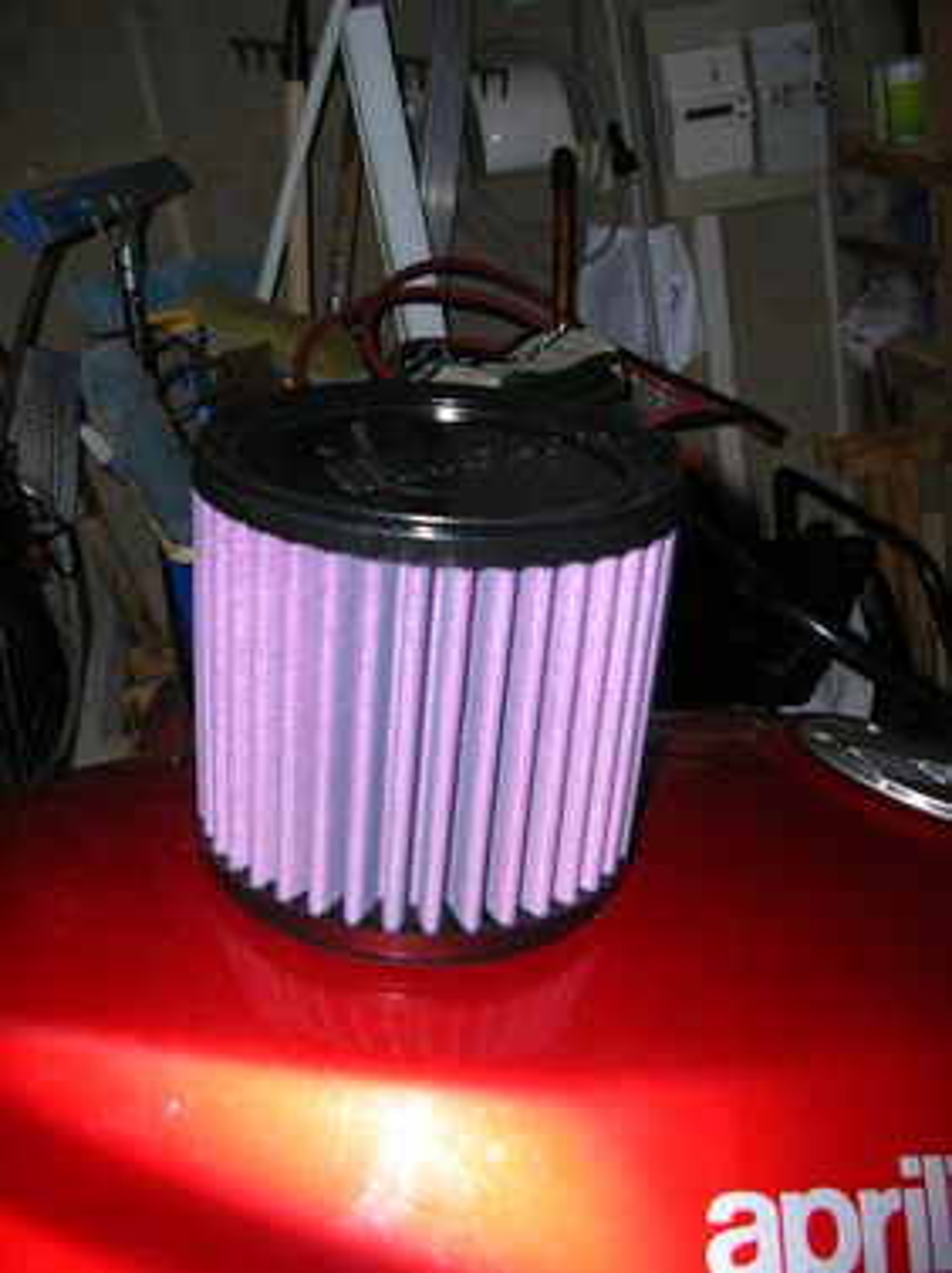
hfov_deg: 40.6
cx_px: 476
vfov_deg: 52.7
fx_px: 1286
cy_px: 636
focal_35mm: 35
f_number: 2.8
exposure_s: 1/60.1
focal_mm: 5.8
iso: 50
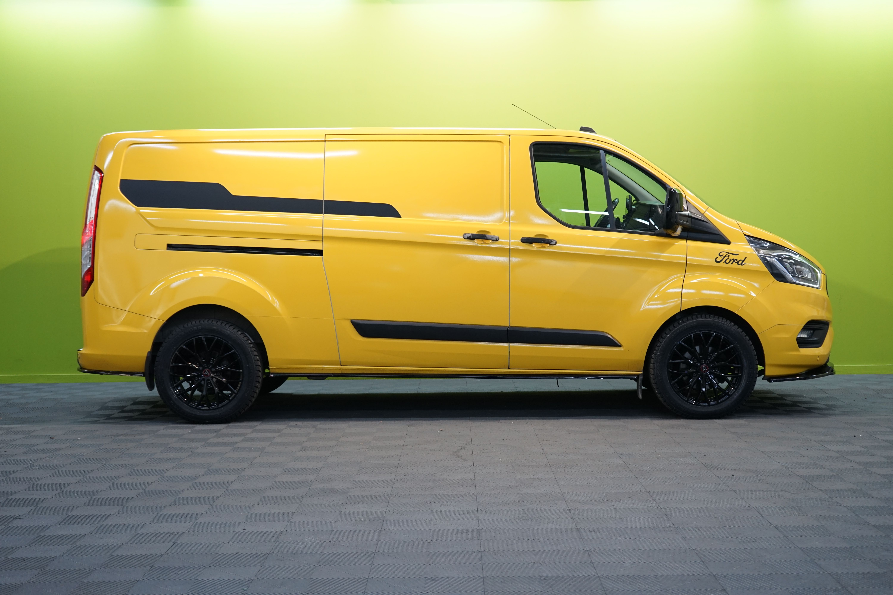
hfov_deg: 38.2
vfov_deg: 26.0
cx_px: 446
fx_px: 1290
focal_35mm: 52
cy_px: 298
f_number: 4.5
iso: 800
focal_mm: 52
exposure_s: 1/30
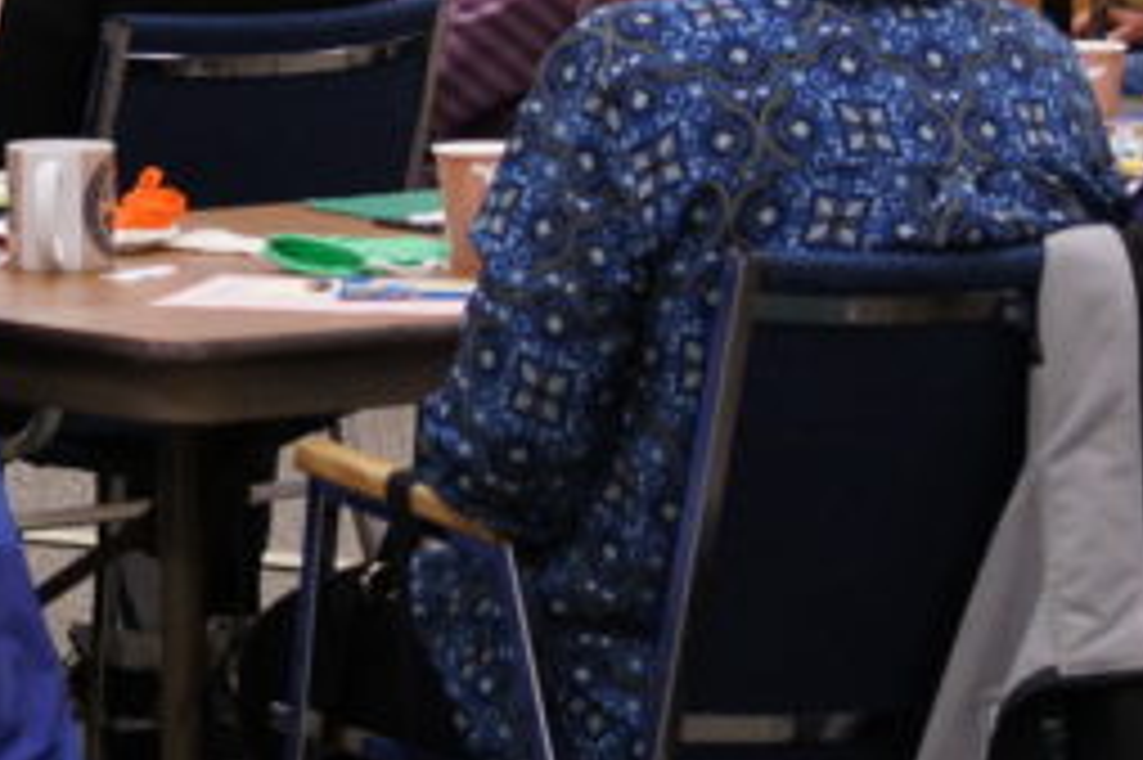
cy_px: 49
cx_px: -117
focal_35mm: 250
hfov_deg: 8.2
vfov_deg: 5.5
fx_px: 7917
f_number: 5
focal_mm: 55
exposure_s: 1/40
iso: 800
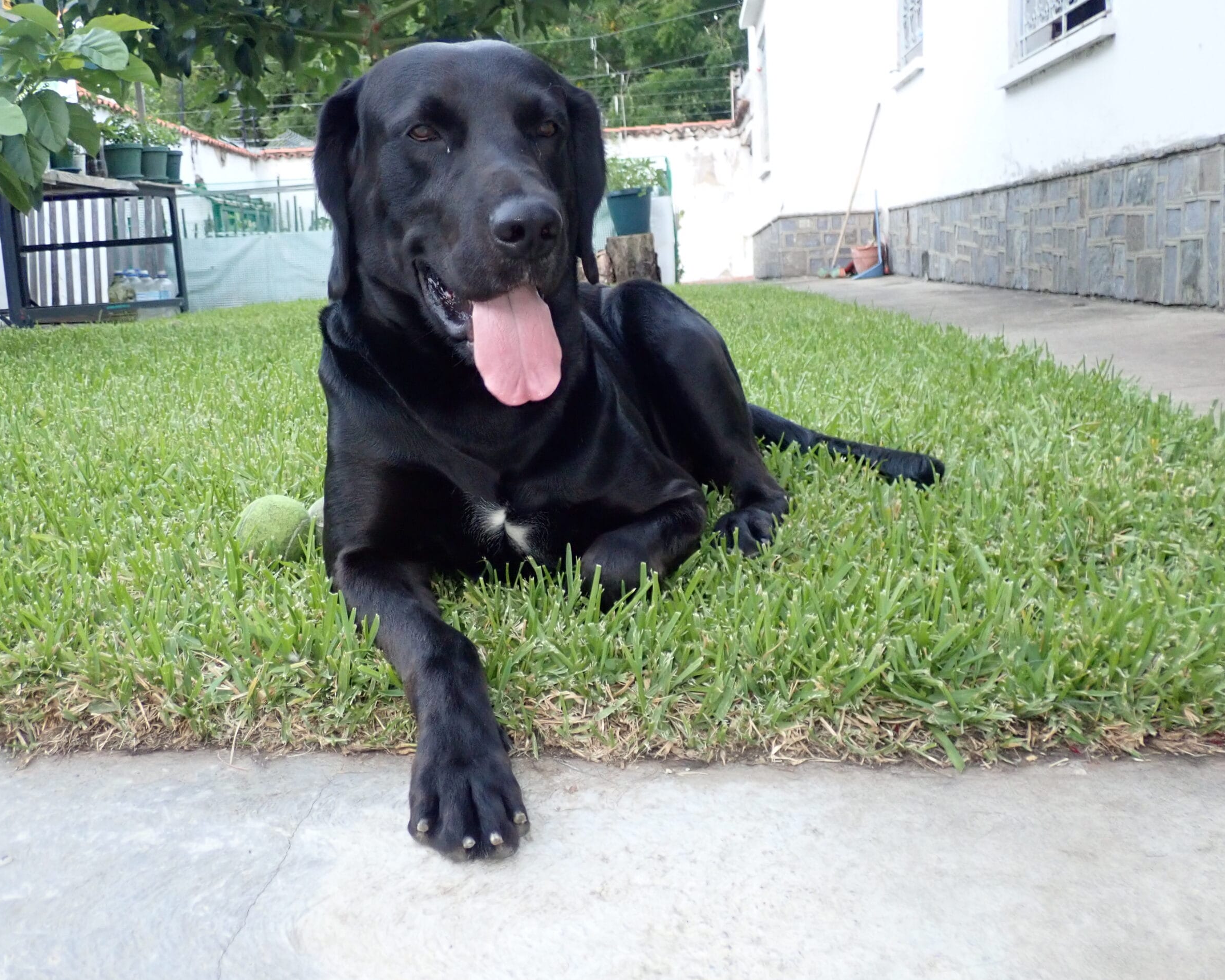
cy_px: 489
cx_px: 603
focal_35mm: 37
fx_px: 1341
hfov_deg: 49.1
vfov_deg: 40.1
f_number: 2.6
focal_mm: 6.42
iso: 500
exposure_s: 1/30
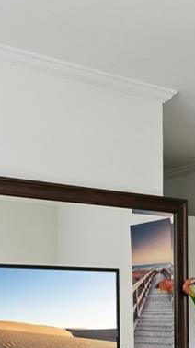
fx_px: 654
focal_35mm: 71
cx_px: 246
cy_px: 317
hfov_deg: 16.2
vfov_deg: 28.6
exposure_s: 1/8
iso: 400
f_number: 8
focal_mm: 16
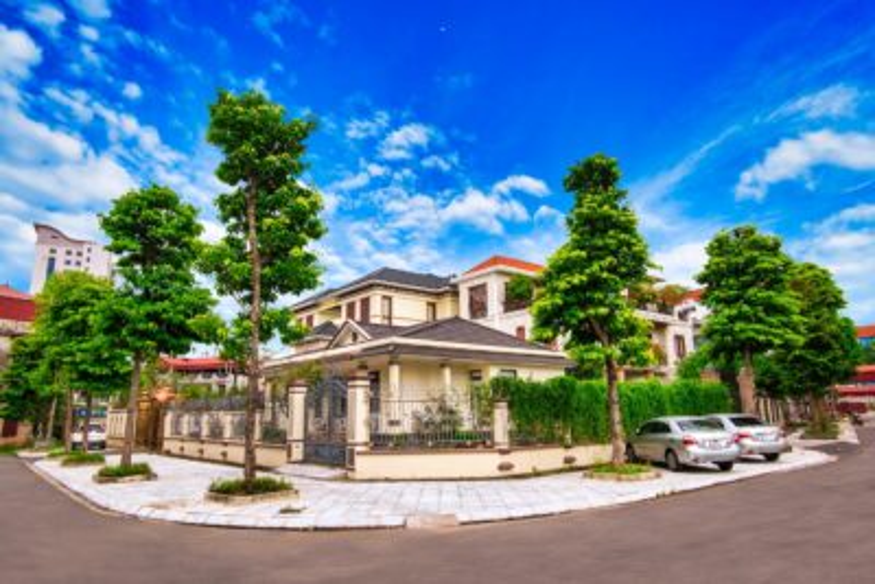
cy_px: 292
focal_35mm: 23
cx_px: 438
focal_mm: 23
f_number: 14
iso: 250
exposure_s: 1/125
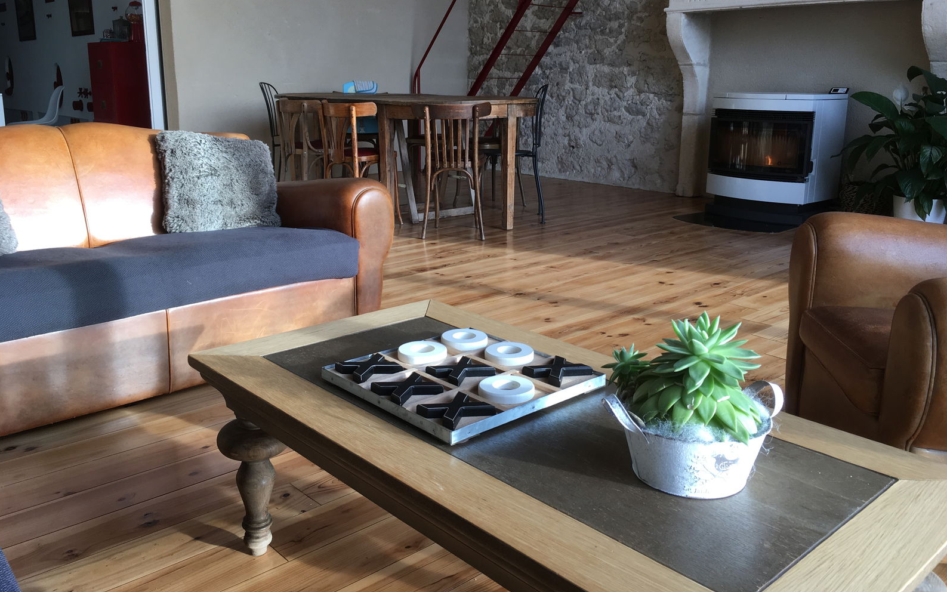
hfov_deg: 61.2
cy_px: 245
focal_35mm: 31
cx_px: 472
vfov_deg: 40.5
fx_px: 800
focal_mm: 4.15
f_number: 2.2
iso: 32
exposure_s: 1/100
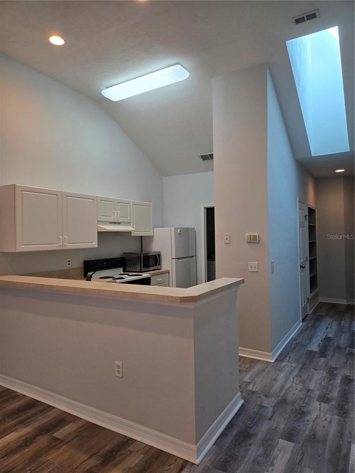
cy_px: 236
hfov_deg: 58.9
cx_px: 178
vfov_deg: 73.9
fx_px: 314
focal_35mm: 23
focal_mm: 5.4
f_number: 1.8
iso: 100
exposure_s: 1/120
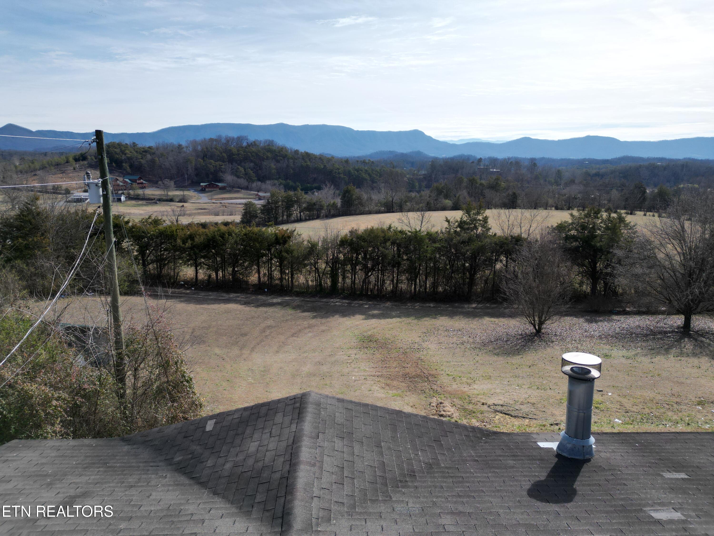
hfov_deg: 71.6
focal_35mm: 24
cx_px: 357
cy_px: 268
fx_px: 495
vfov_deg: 56.8
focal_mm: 6.72
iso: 100
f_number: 1.7
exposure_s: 1/3200
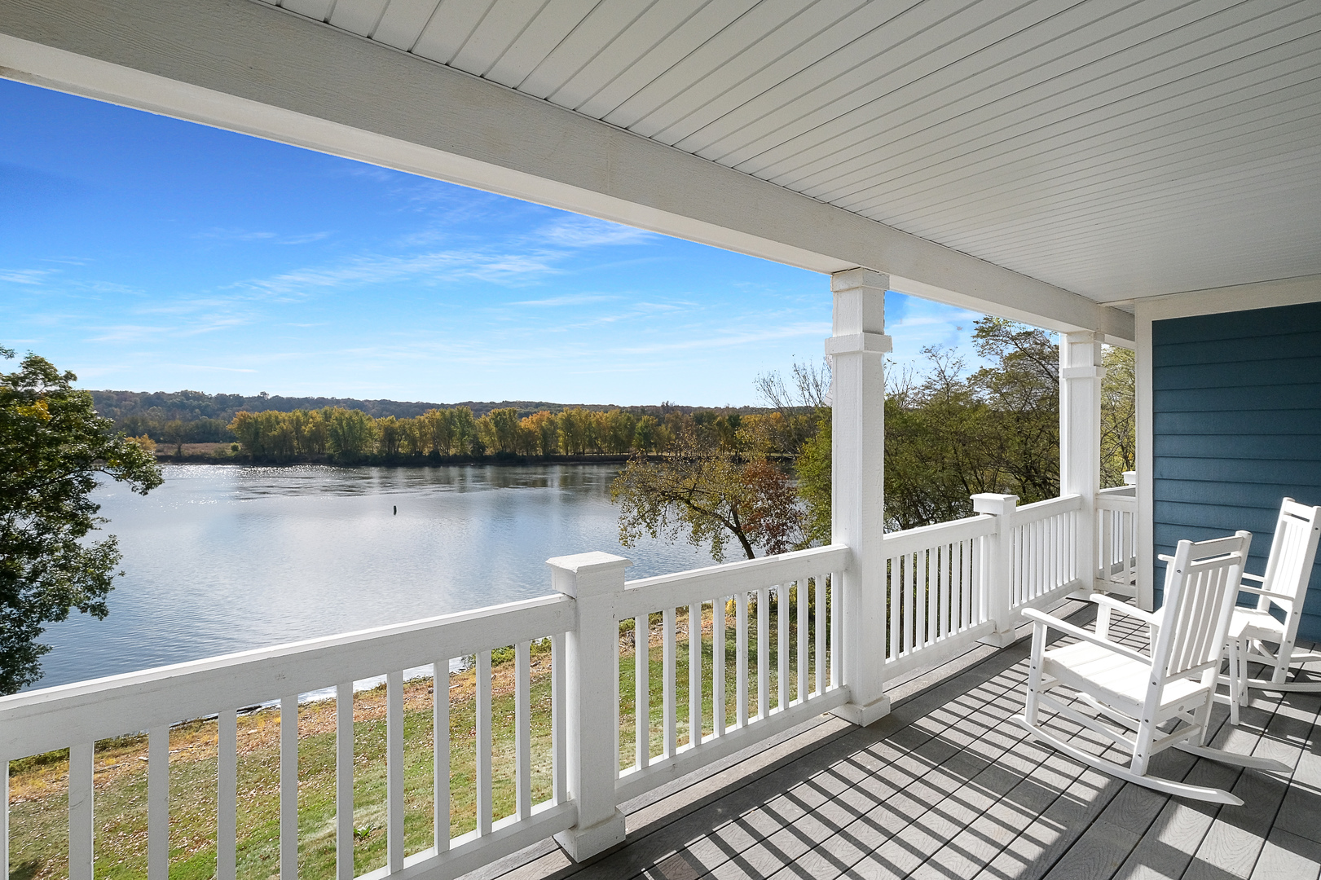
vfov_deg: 77.3
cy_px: 440
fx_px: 550
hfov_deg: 100.4
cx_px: 660
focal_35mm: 15
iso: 1250
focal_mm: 10
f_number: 14
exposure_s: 1/500
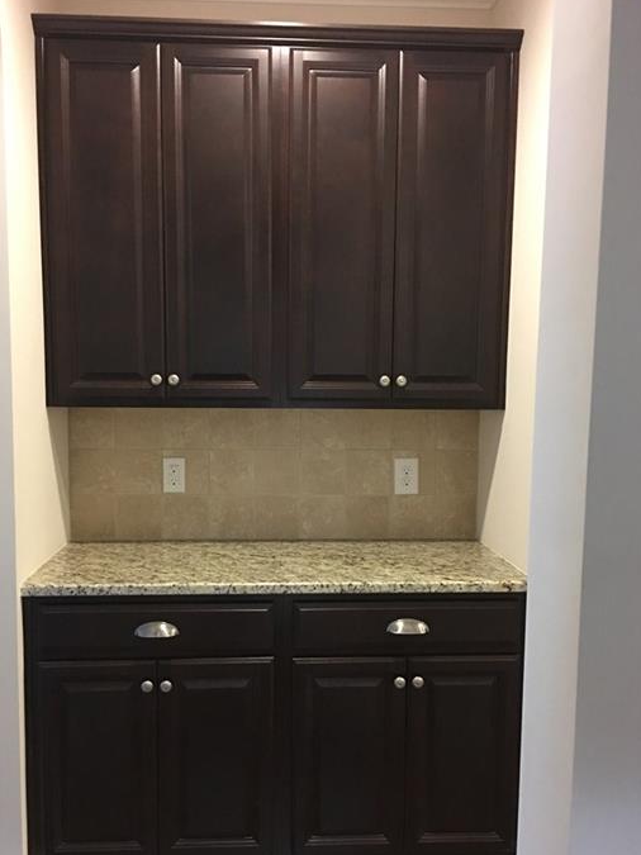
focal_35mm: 33
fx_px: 815
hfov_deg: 42.9
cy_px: 474
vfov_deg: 55.2
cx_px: 303
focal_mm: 4.15
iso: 80
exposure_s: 1/4
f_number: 2.2
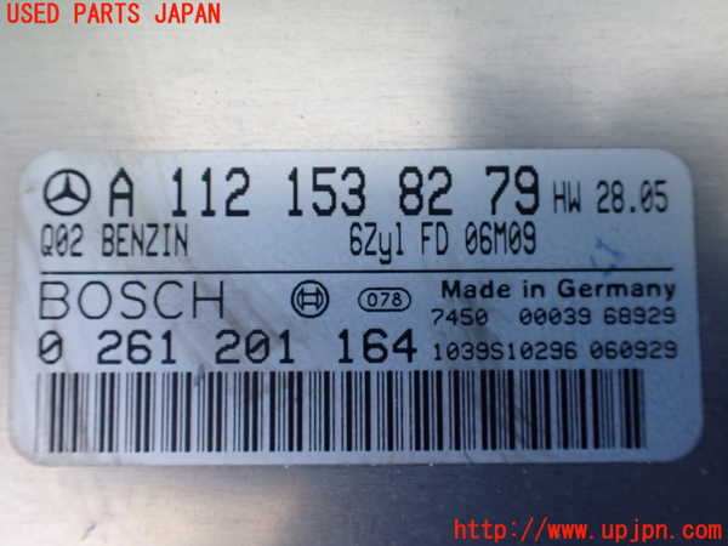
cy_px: 273
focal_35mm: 30
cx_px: 364
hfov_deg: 60.0
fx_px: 631
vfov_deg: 46.8
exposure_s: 1/125
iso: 800
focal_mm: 5.4
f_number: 2.3
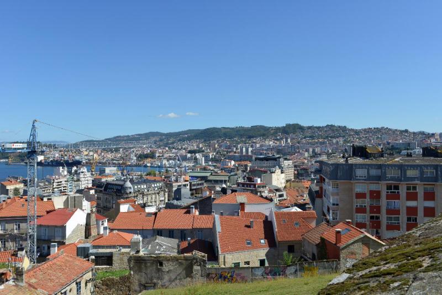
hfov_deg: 60.3
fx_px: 381
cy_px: 148
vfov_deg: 42.4
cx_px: 221
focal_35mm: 31
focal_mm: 31
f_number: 9
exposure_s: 1/320
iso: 160
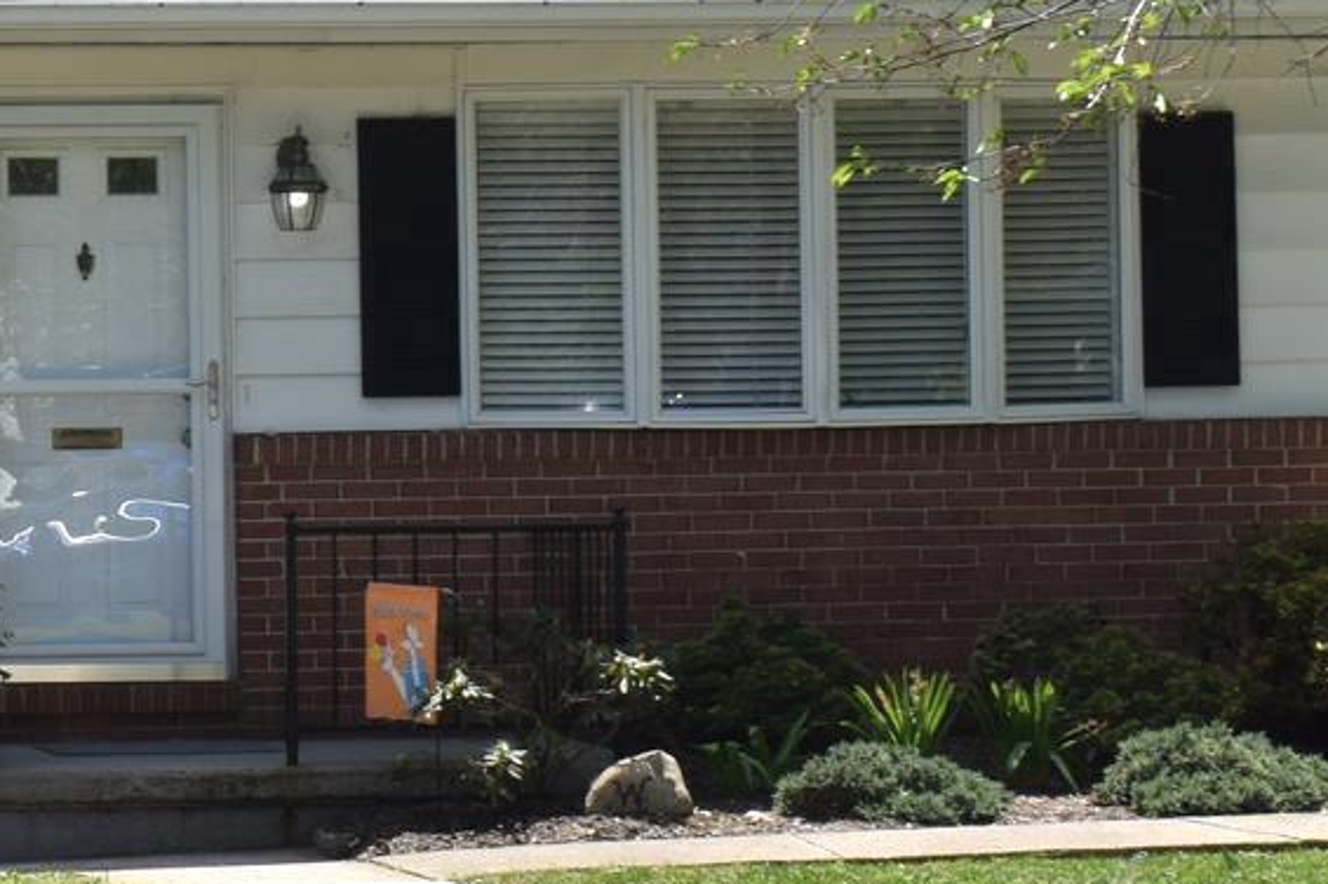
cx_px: -341
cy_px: 455
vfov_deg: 8.7
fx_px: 5818
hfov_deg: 12.7
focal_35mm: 158
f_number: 9
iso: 100
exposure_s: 1/200
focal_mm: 29
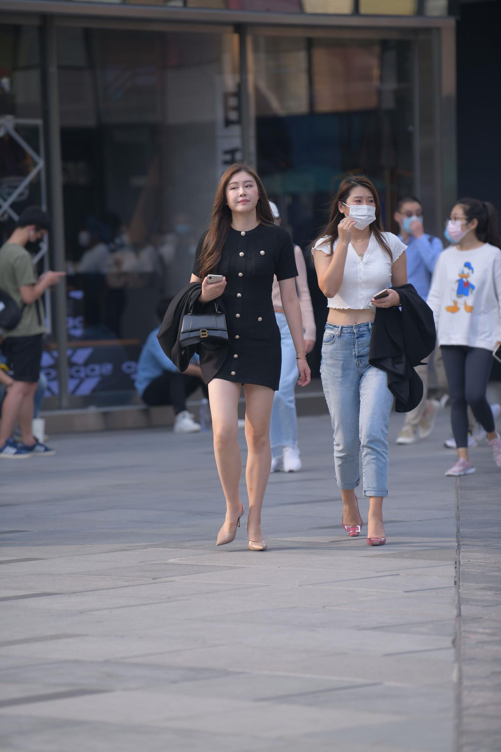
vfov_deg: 10.3
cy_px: 376
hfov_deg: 6.9
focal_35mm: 200
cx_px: 250
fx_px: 4174
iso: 160
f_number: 3.5
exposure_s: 1/800
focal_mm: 200
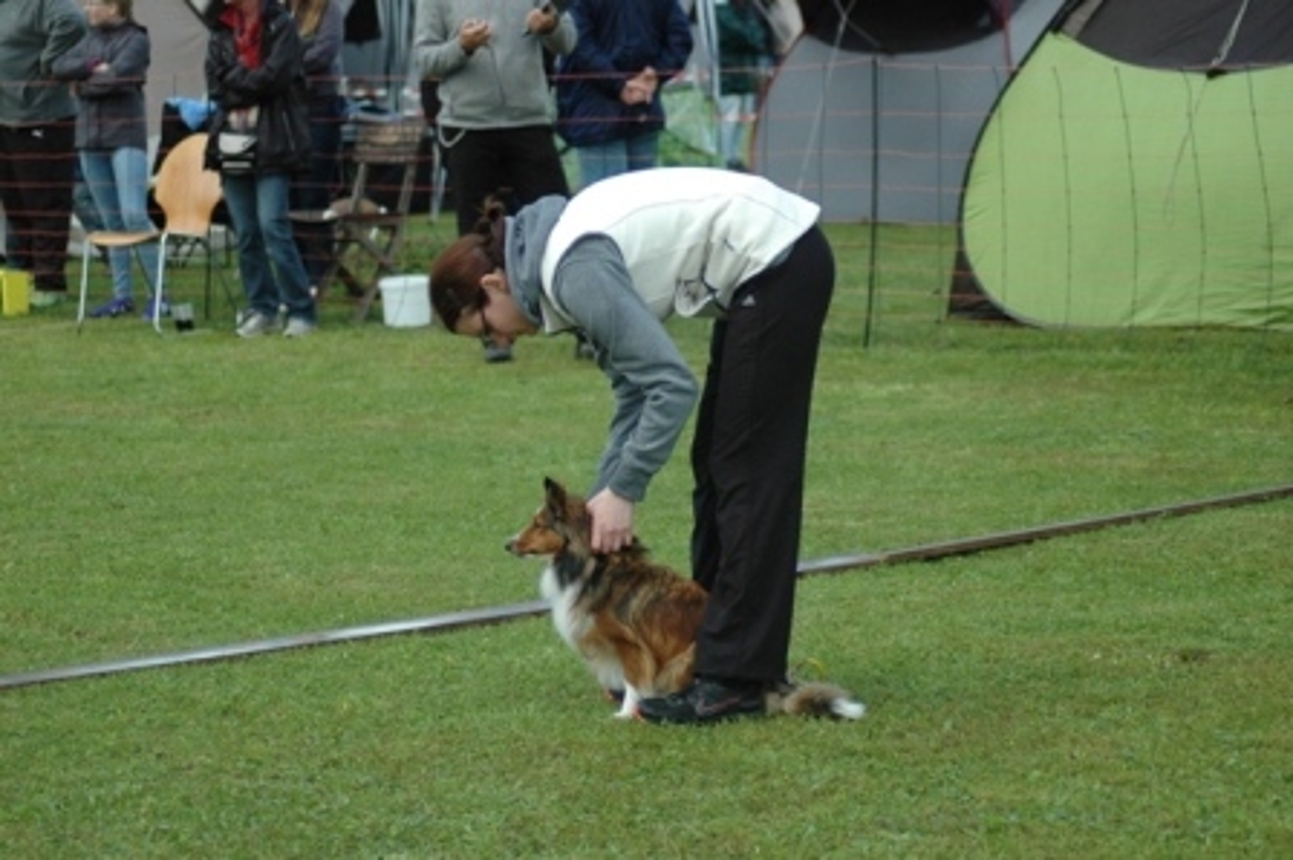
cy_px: 430
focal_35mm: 120
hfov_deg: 17.1
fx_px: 4307
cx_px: 646
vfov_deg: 11.4
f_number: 4.2
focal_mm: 80
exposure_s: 1/800
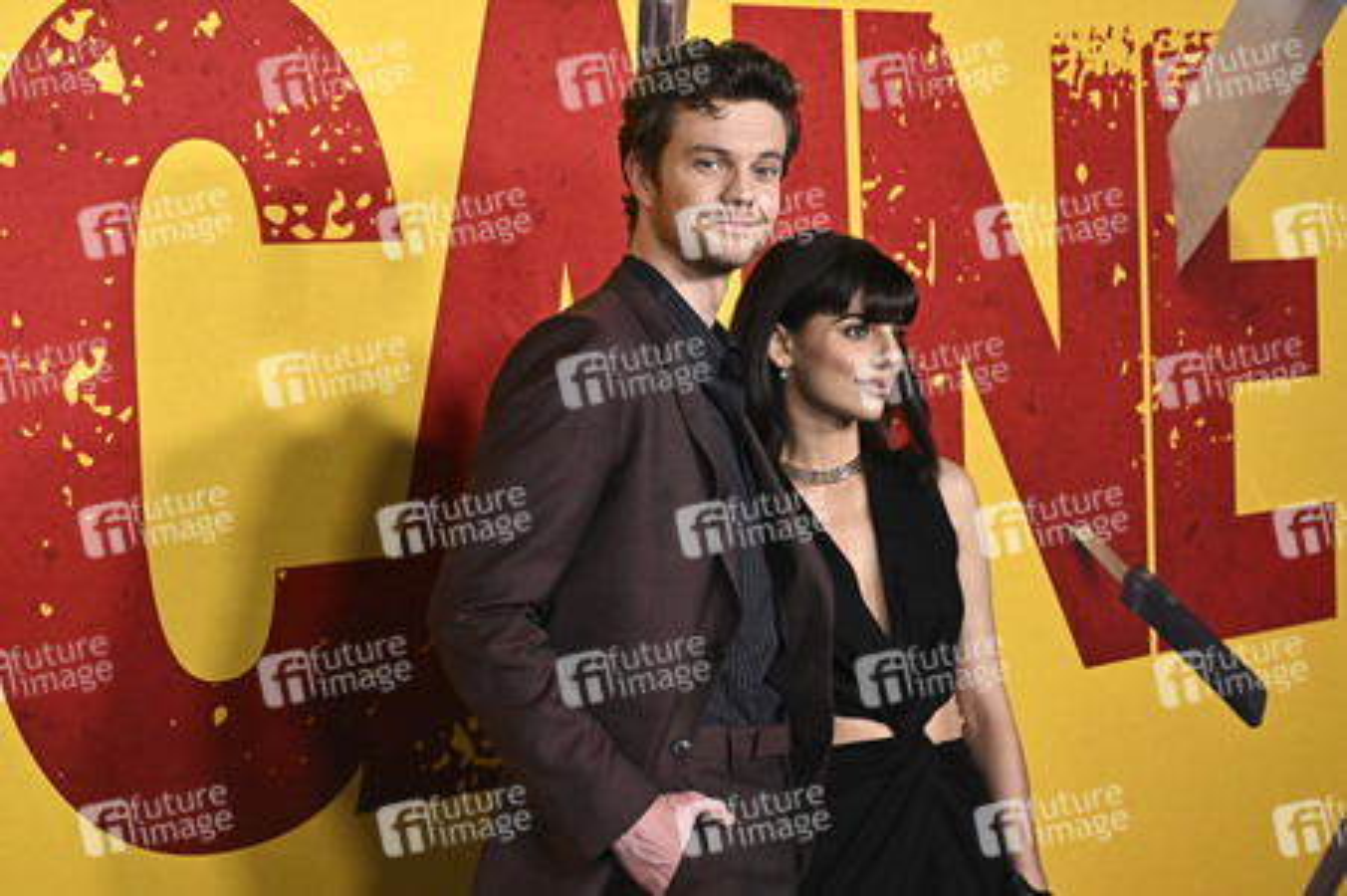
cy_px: 448
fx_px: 2767
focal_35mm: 74
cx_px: 674
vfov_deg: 18.4
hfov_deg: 27.4
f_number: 6.3
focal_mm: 74
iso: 2000
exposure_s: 1/250
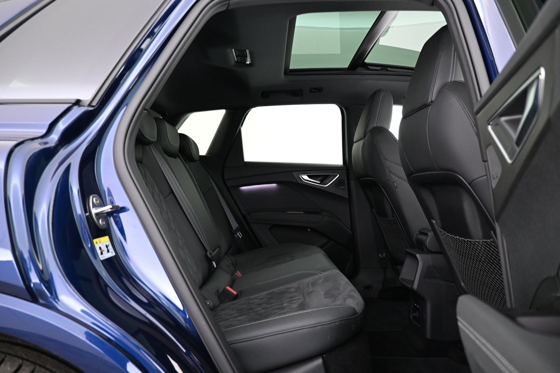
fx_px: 373
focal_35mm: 24
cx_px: 280
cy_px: 186
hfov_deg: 73.7
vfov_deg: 53.1
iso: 1600
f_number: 3.5
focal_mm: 16
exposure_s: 1/10
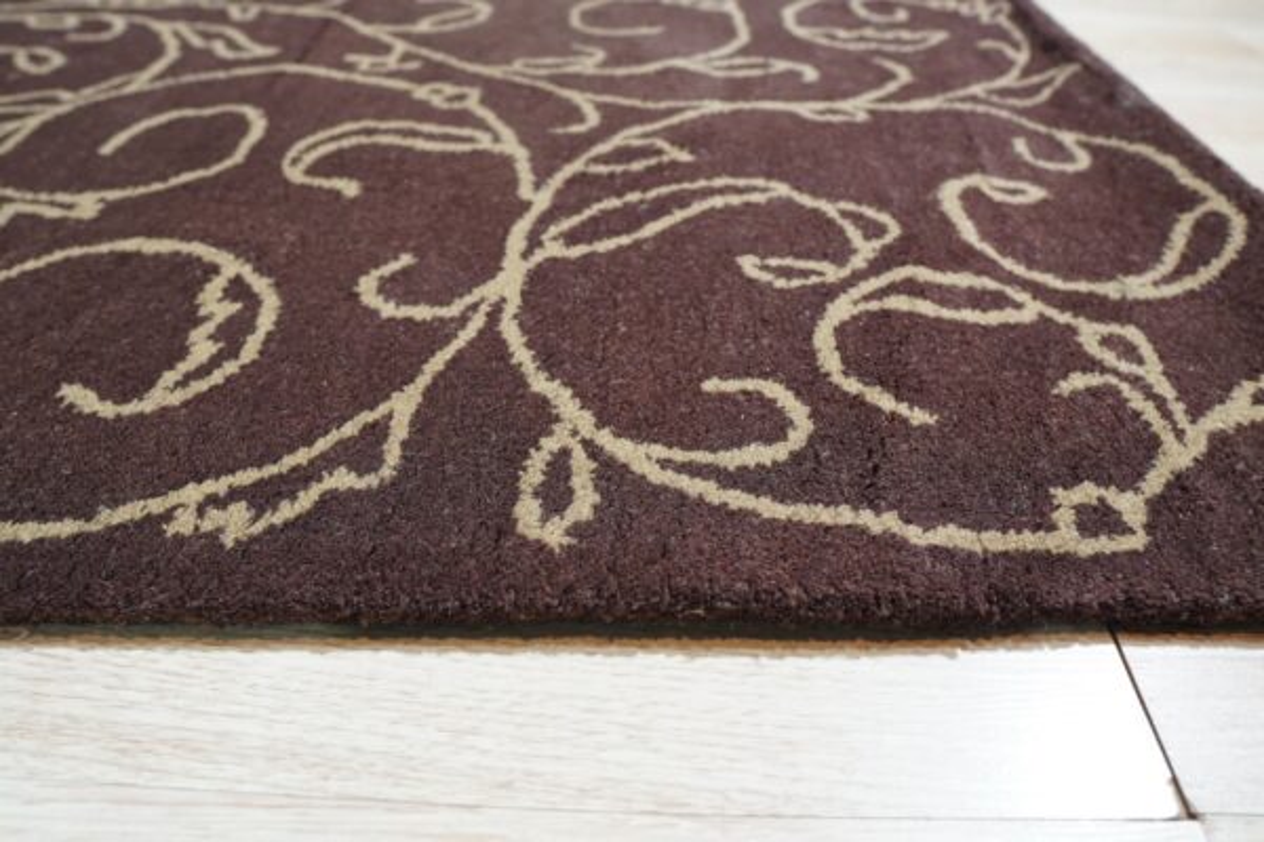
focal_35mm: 24
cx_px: 632
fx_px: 843
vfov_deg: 53.1
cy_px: 421
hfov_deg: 73.7
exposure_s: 1/125
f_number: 3.2
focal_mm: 16
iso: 500
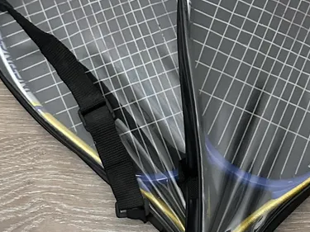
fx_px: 367
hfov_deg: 45.1
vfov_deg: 35.1
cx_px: 205
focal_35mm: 41
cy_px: 131
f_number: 1.78
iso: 1000
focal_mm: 6.86
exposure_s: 1/43
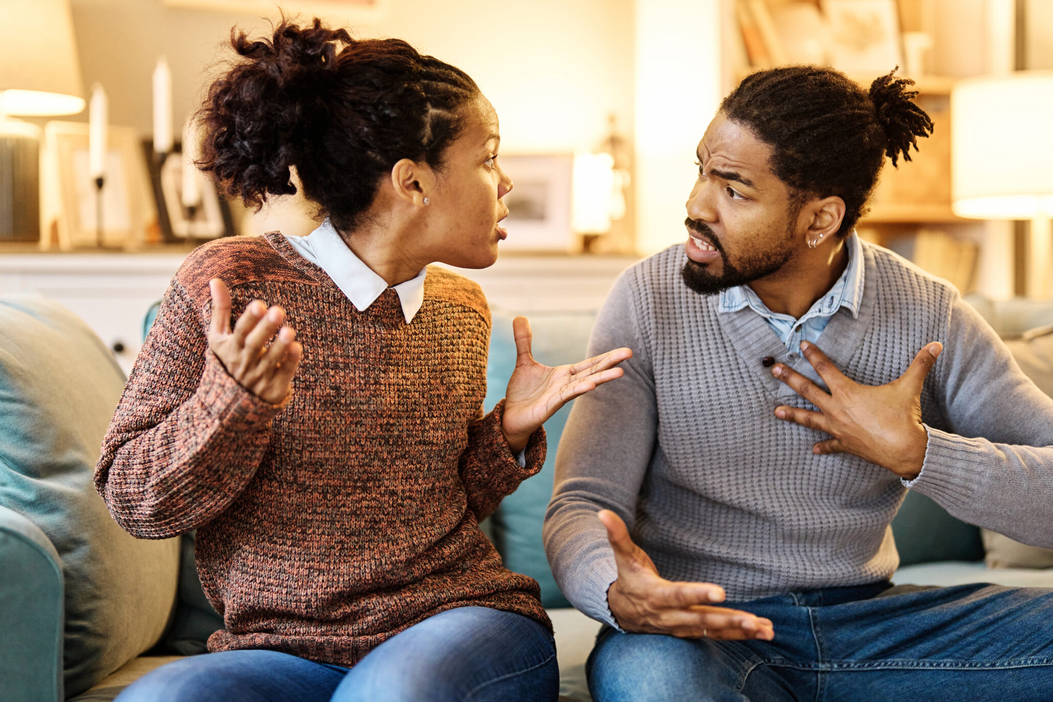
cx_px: 531
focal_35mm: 62
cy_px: 332
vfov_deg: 21.9
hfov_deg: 32.4
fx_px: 1813
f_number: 1.2
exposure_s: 1/125
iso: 640
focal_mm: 50
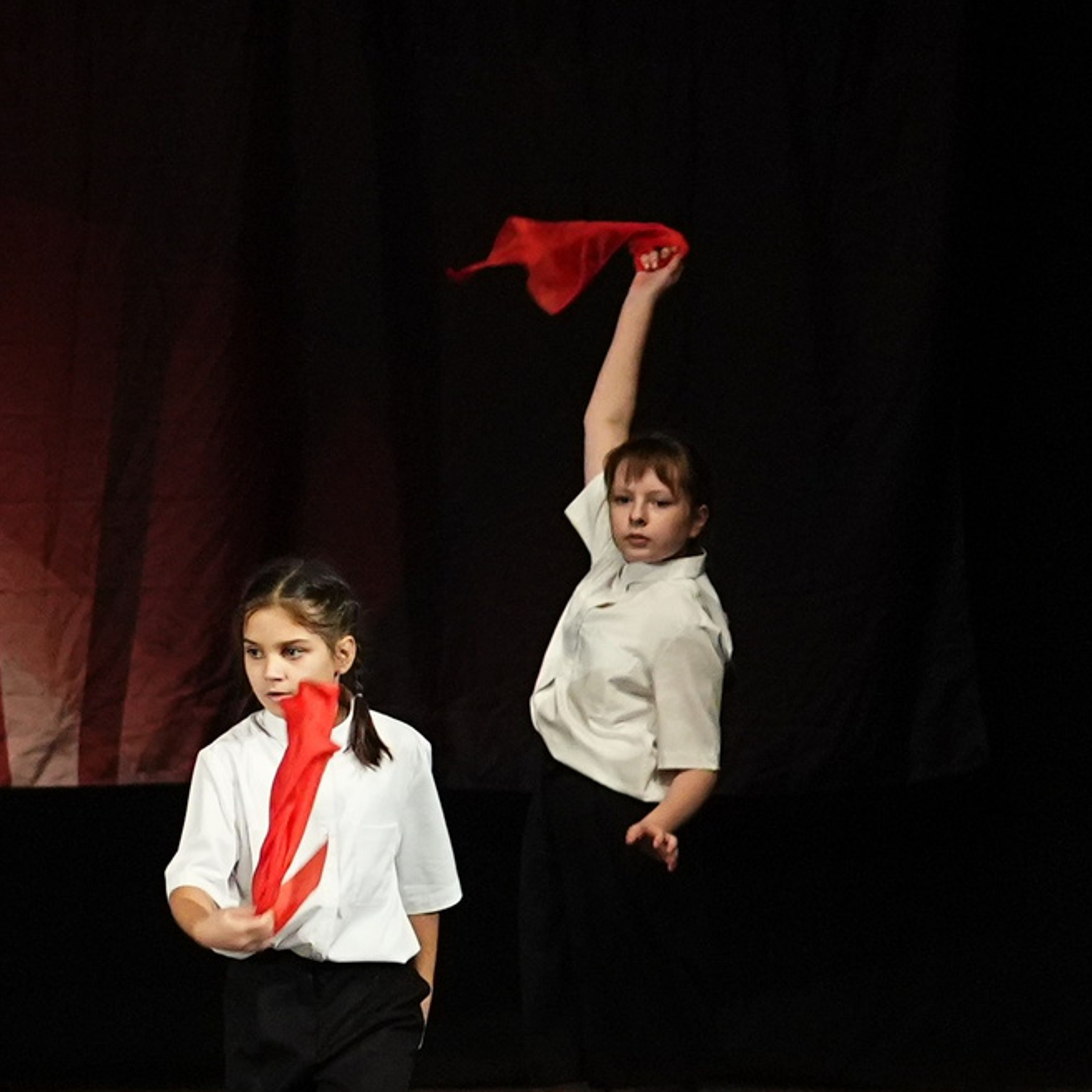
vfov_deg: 4.6
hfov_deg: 4.6
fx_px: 13562
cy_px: 323
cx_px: -963
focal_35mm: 380
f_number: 2.8
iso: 3200
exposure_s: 1/400
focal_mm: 77
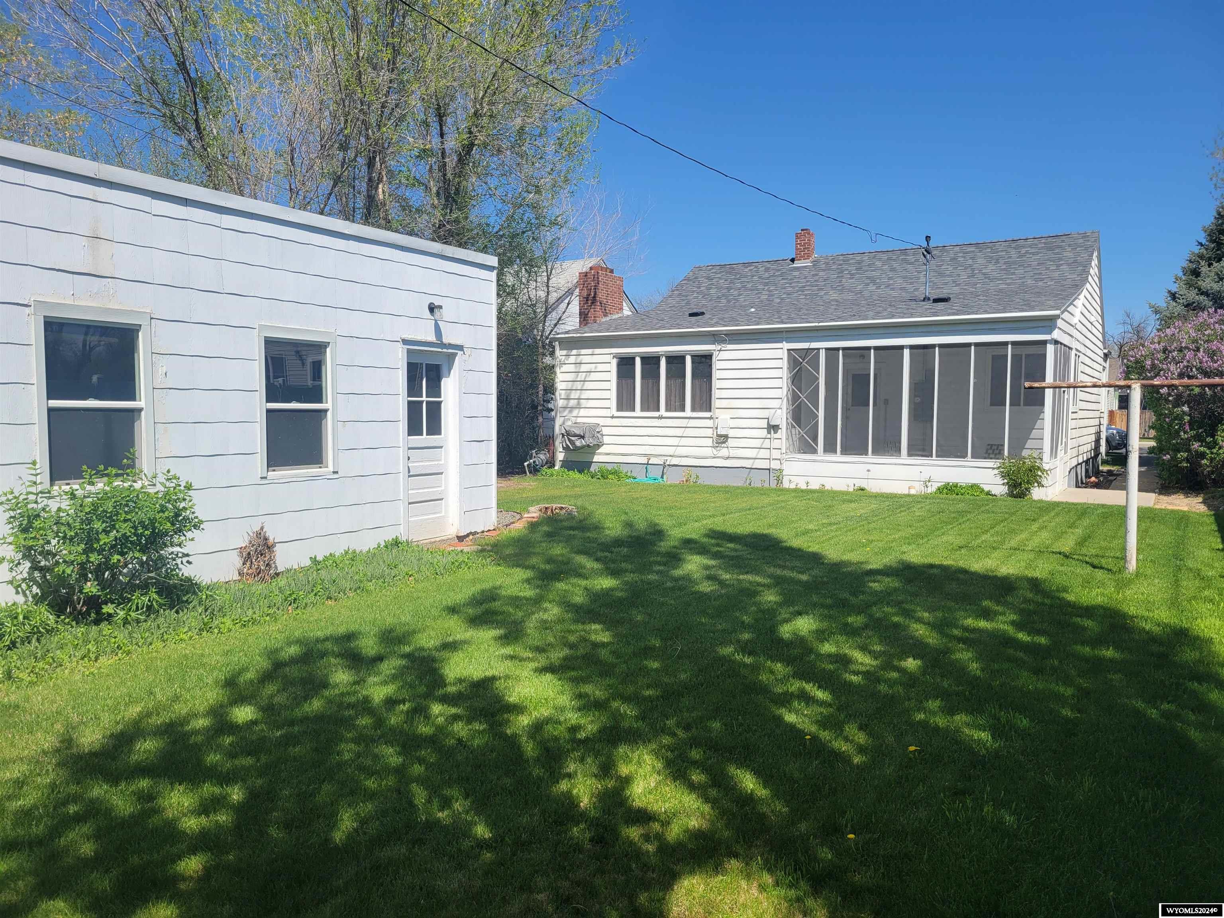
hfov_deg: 67.3
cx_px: 612
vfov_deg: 53.1
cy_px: 459
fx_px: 919
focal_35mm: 26
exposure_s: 1/2524
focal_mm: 5.4
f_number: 1.8
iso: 40
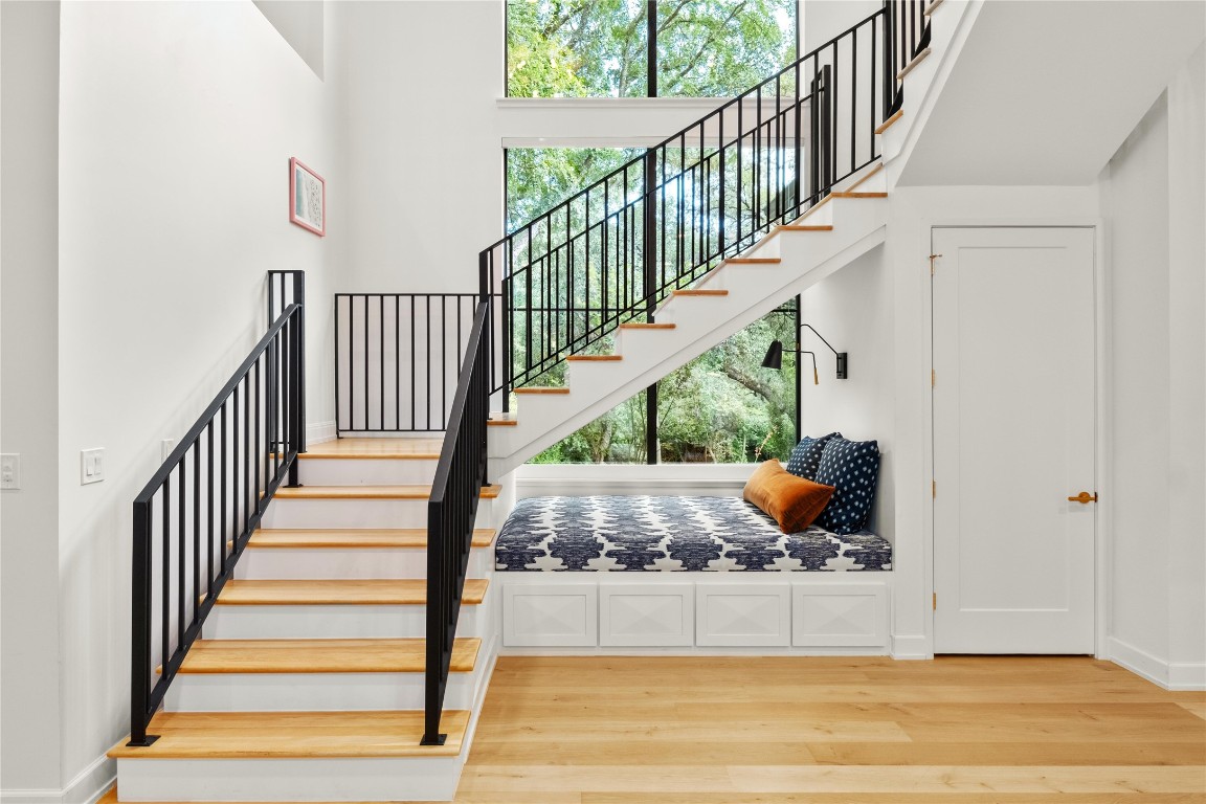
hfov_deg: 84.0
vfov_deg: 61.9
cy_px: 402
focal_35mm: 20
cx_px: 603
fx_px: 670
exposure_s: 1/5
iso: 400
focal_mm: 13.5
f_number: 8
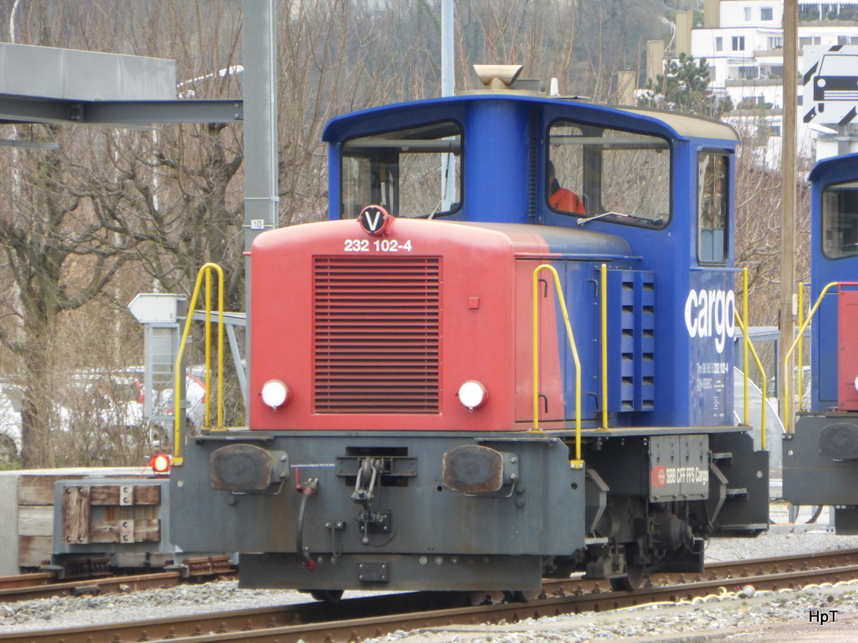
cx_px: 427
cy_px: 320
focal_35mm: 412
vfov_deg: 3.6
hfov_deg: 4.8
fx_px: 10212
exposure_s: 1/125
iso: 400
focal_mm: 73.1
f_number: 6
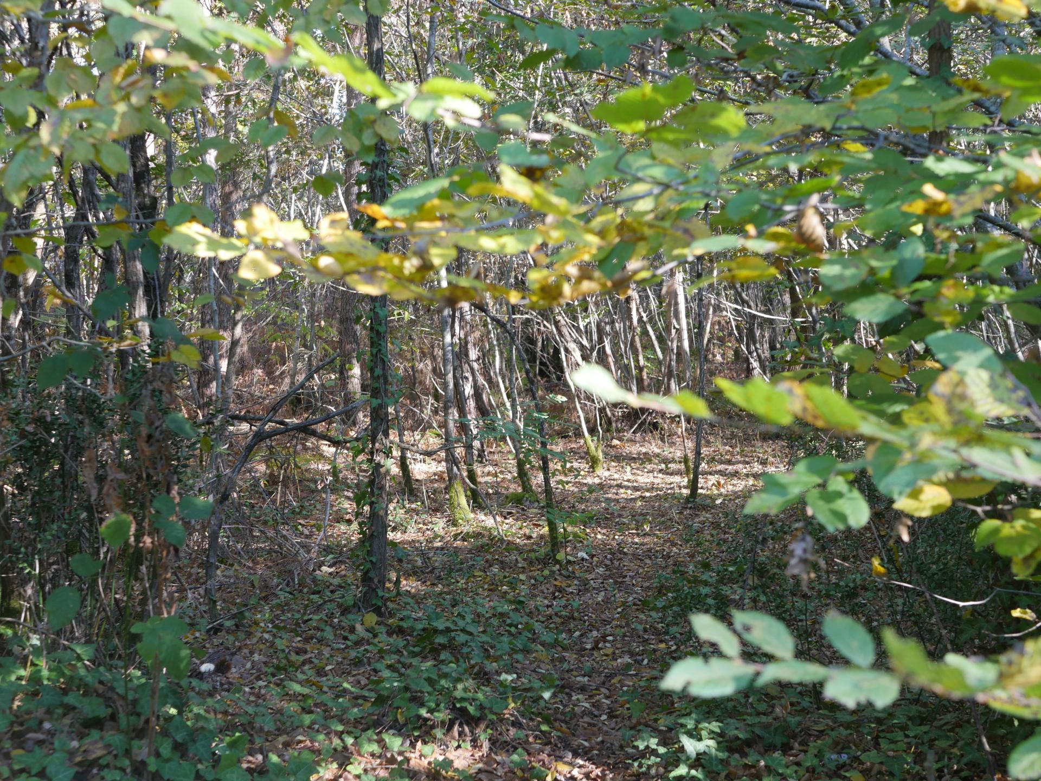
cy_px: 390
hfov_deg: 38.2
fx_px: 1504
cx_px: 520
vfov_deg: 29.1
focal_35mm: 50
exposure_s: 1/60
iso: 500
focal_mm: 25
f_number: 4.5
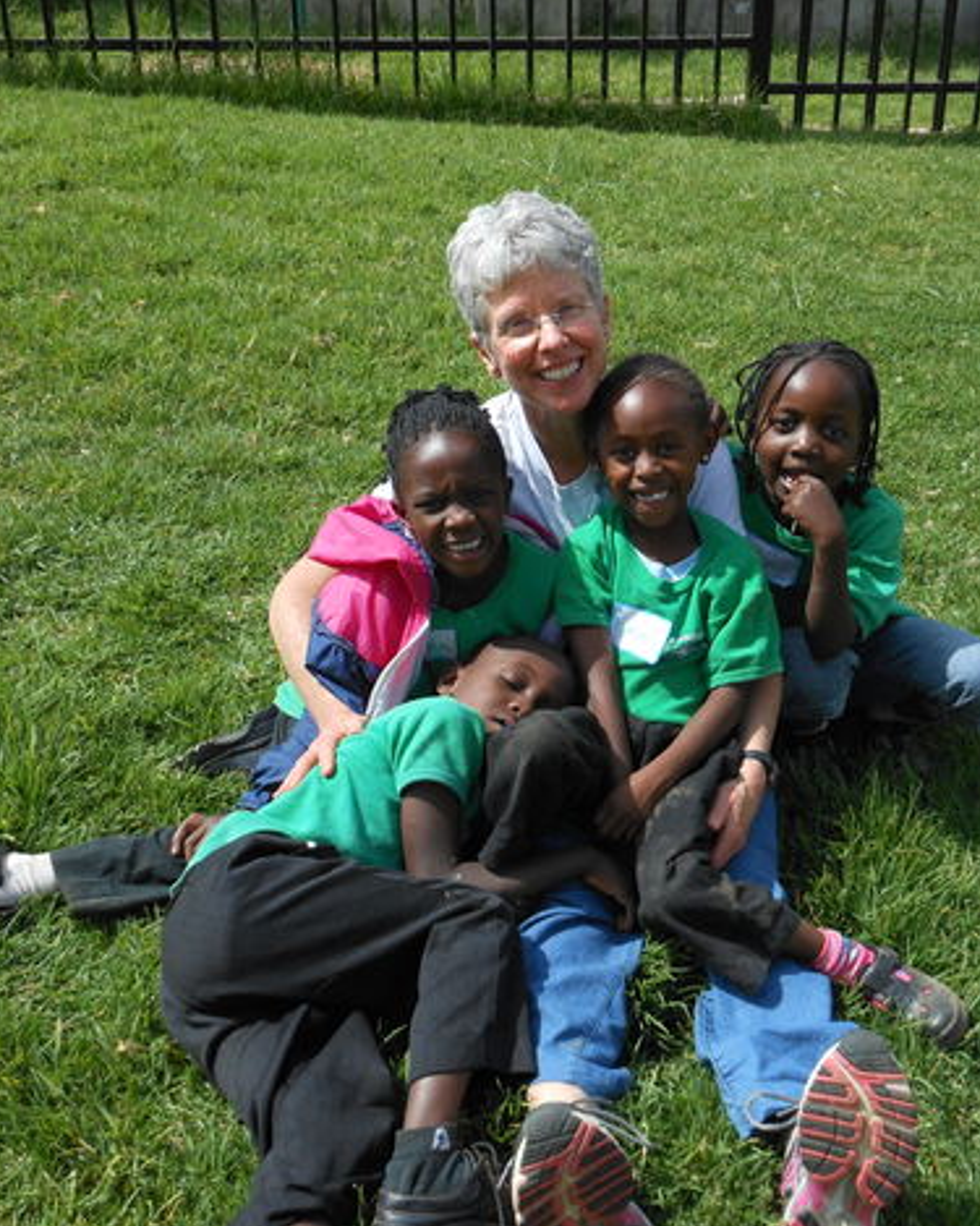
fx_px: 1596
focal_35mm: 44
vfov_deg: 42.0
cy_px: 620
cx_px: 604
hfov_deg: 34.0
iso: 80
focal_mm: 6
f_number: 3.5
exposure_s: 1/640
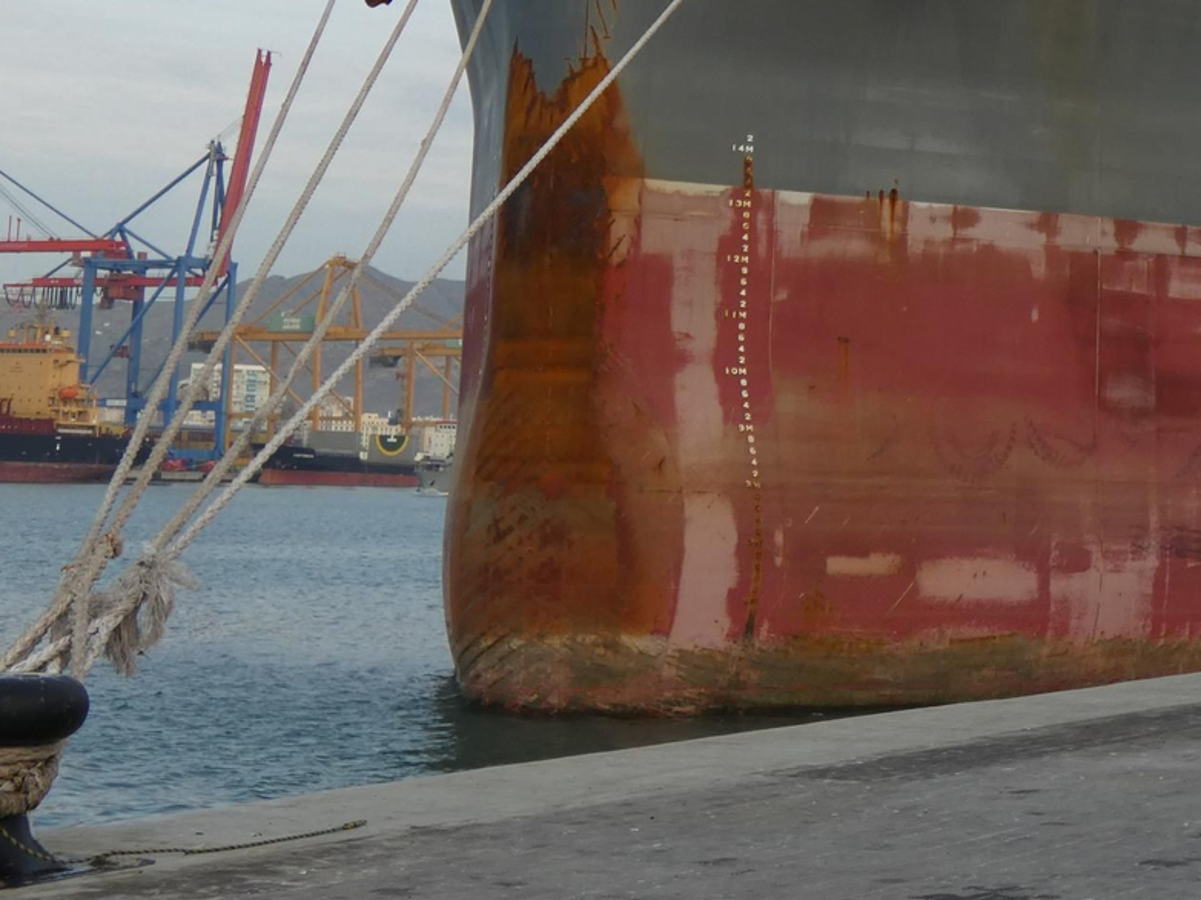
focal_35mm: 88
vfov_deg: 16.4
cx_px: 1072
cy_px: 2
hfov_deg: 21.8
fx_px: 3052
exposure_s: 1/400
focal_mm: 7.8
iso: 80
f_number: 3.7
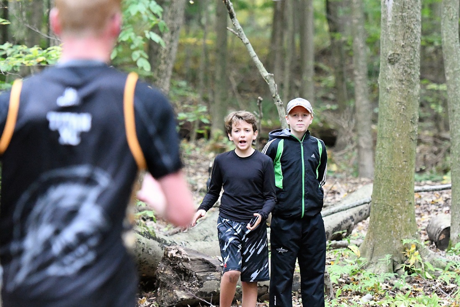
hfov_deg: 11.2
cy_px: 154
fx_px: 2338
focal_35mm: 183
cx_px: 230
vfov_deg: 7.5
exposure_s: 1/1000
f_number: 3.2
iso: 10000
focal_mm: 122
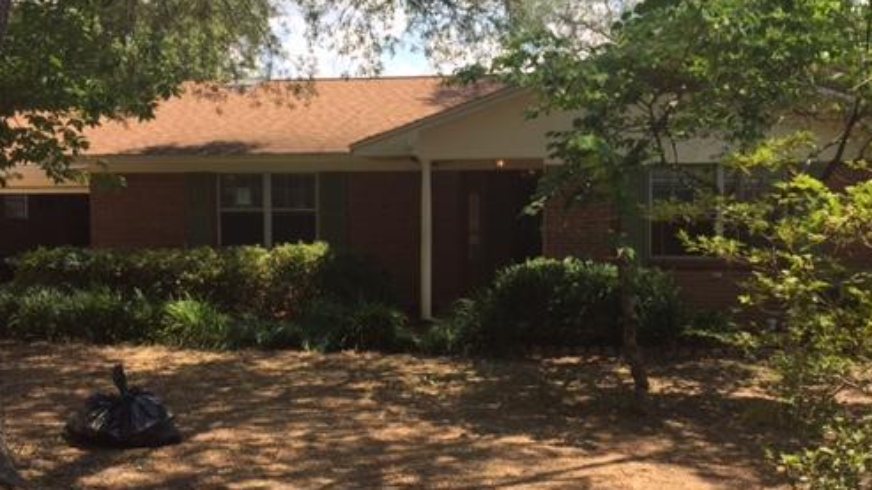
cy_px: 244
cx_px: 439
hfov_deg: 49.4
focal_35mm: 41
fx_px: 948
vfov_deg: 29.0
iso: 32
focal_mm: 4.15
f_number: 2.2
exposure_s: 1/791
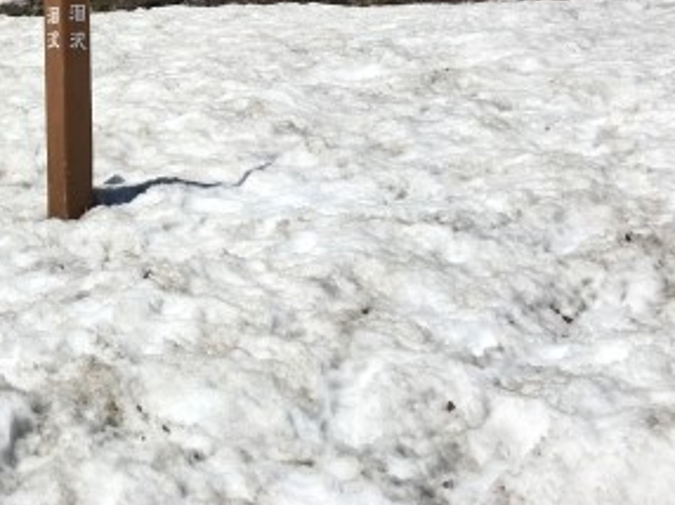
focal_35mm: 66
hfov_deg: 27.6
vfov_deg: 21.3
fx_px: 1286
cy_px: -27
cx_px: -12
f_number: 2.2
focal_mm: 4.15
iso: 25
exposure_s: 1/4525
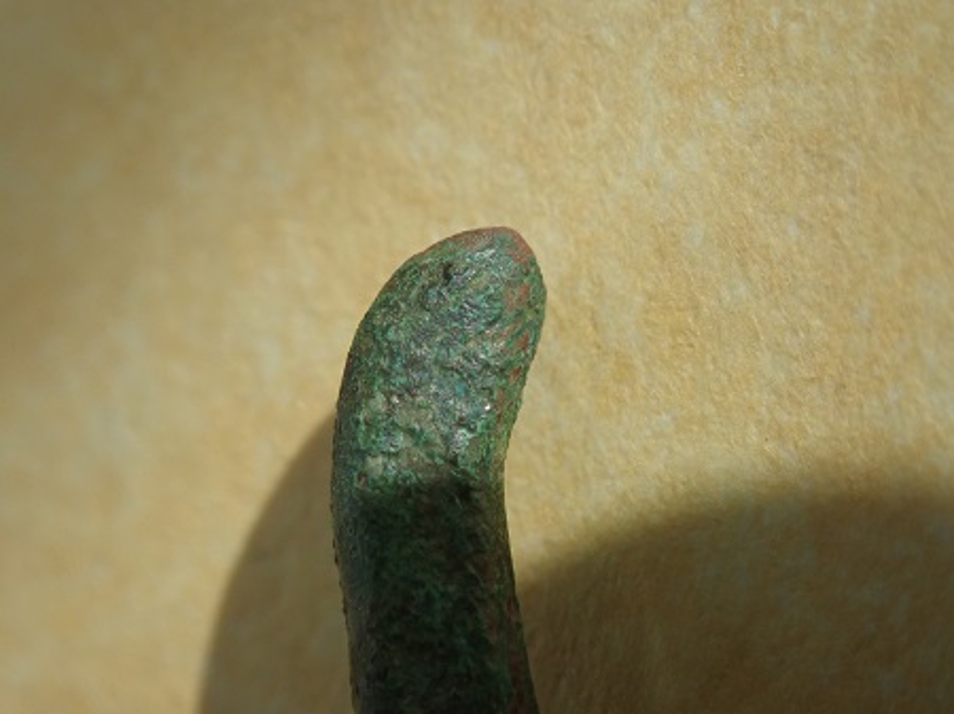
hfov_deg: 19.6
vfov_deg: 14.8
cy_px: 357
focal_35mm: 100
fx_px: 2754
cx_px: 477
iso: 250
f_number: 4.9
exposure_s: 1/400
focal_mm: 18
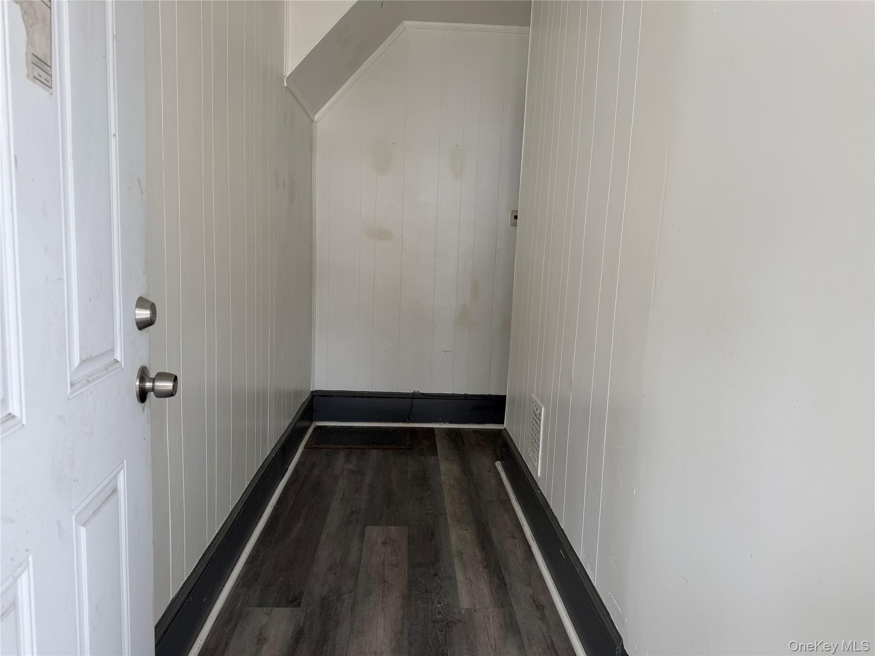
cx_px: 438
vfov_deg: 56.8
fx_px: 607
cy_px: 328
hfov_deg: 71.6
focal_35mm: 24
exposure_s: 1/130
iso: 50
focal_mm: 6.76
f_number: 1.78
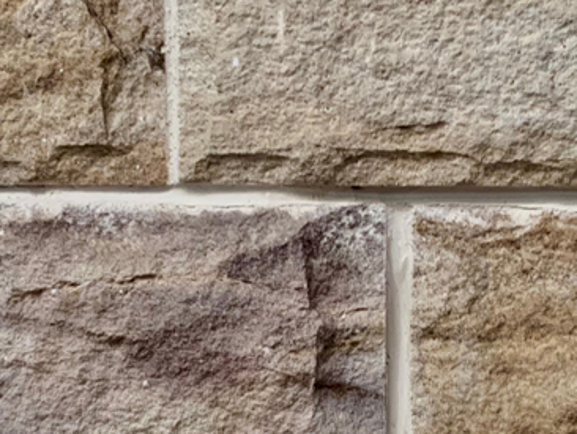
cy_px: 335
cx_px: 353
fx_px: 1184
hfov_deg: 27.3
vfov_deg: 20.6
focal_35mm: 71
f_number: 1.8
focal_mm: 4.25
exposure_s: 1/50
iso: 200
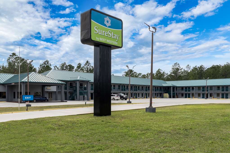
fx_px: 102
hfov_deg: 96.7
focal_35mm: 16
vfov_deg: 73.7
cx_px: 115
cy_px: 76
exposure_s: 1/400
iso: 320
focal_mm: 16
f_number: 8
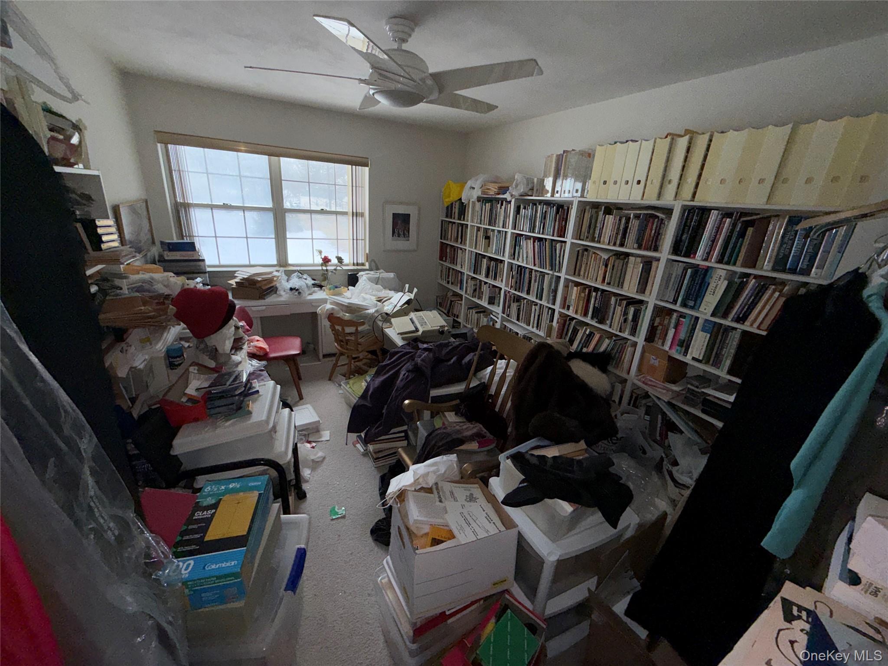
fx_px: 359
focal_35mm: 14
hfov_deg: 102.1
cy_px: 333
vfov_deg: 85.7
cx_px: 444
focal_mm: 2.22
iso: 50
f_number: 2.2
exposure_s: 1/122
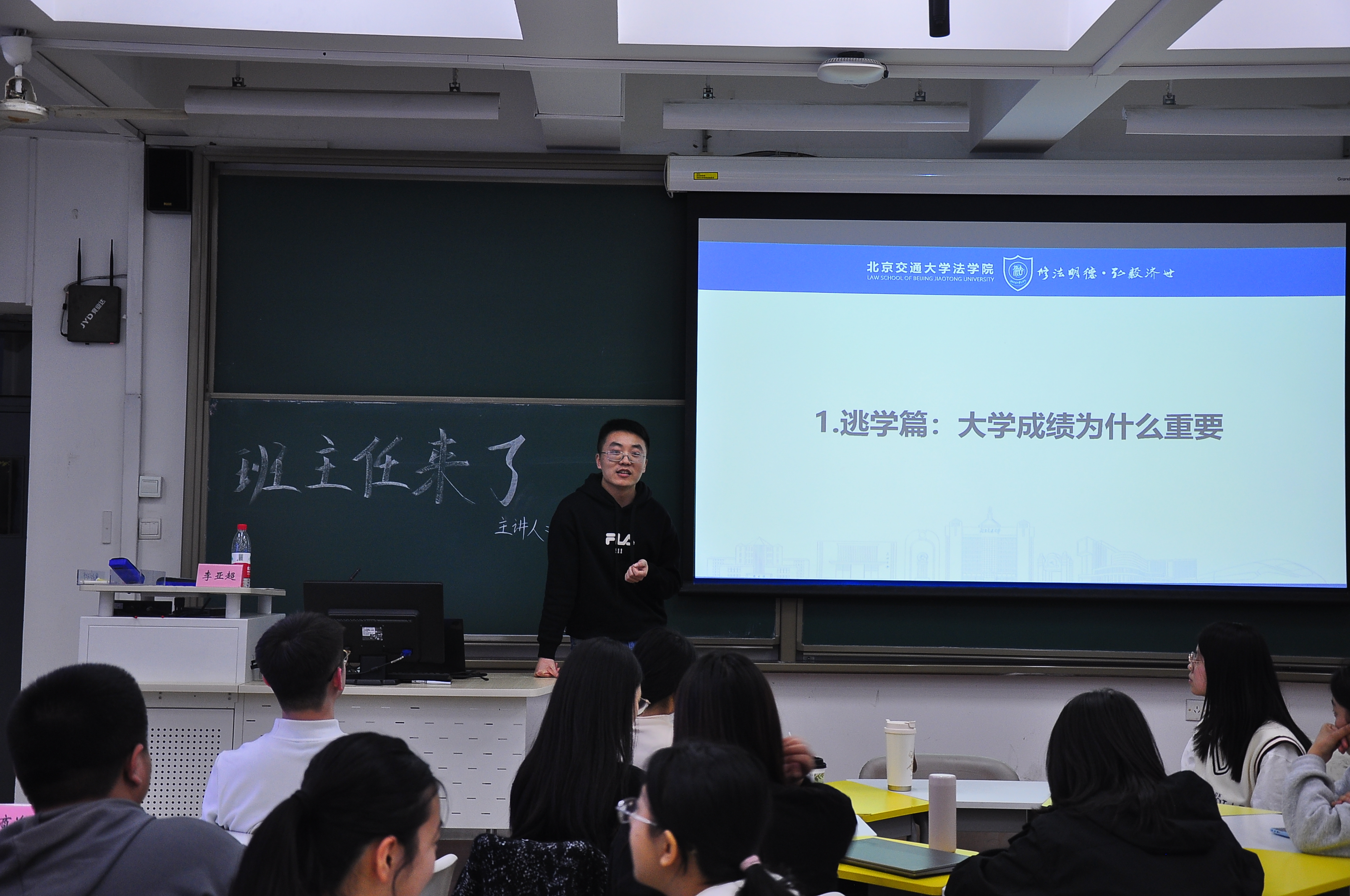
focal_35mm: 51
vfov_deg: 26.4
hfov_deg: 38.9
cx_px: 675
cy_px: 448
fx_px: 1910
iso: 400
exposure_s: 1/20
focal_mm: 34
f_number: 5
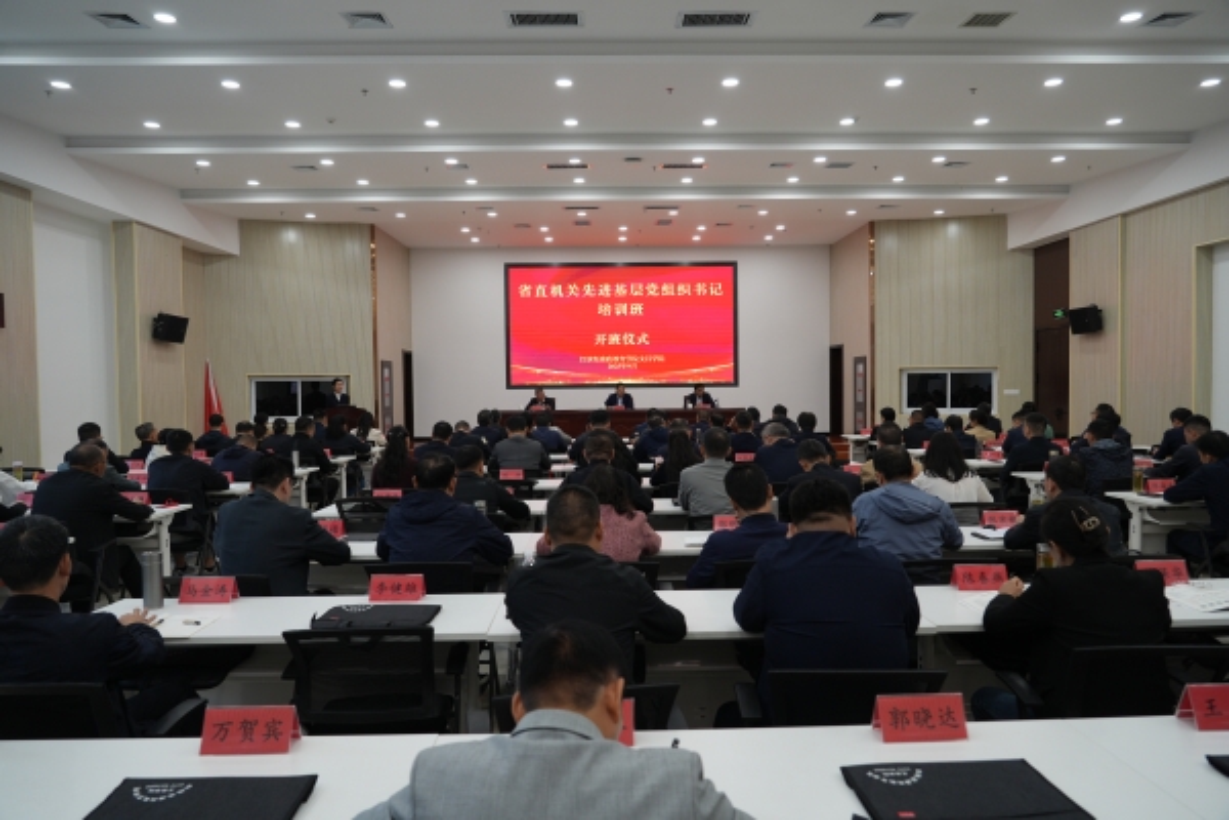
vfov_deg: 53.1
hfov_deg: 73.7
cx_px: 614
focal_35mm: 24
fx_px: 819
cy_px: 410
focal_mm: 24
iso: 640
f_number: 4.5
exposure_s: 1/100
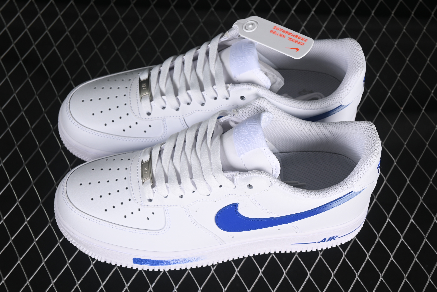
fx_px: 910
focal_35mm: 75
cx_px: 218
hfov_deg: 27.0
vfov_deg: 18.2
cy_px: 146
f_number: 7.1
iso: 160
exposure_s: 1/100
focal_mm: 50
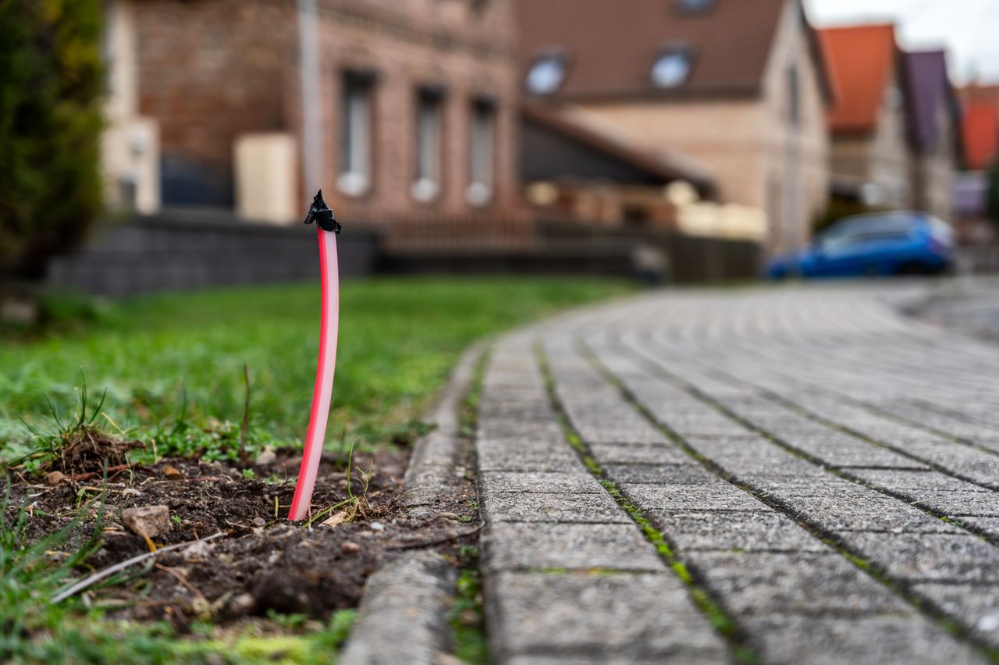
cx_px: 500
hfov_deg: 30.1
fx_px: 1858
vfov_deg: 20.3
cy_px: 332
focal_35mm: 67
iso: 100
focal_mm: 67
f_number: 4
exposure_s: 1/400
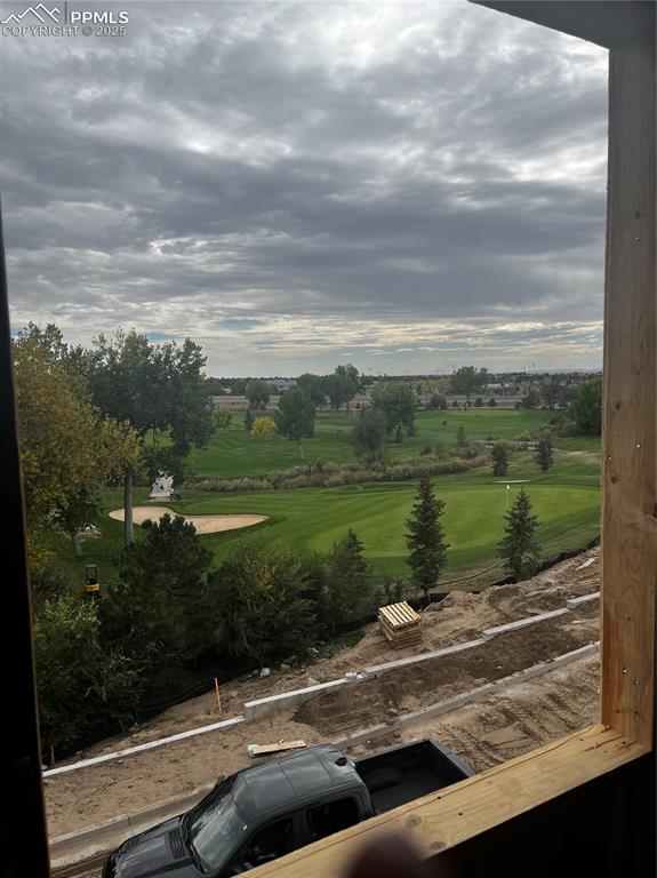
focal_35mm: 26
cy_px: 439
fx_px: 659
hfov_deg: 53.0
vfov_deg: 67.3
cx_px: 328
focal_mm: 5.1
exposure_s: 1/4651
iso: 50
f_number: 1.6
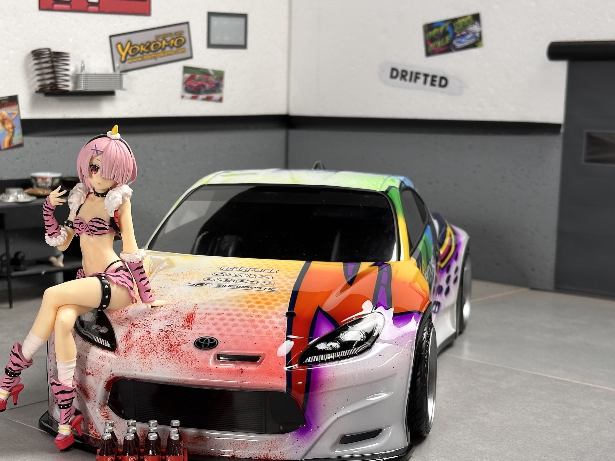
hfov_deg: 29.6
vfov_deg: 22.6
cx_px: 208
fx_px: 1155
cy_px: 259
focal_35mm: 65
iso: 80
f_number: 1.78
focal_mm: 6.86
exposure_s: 1/100
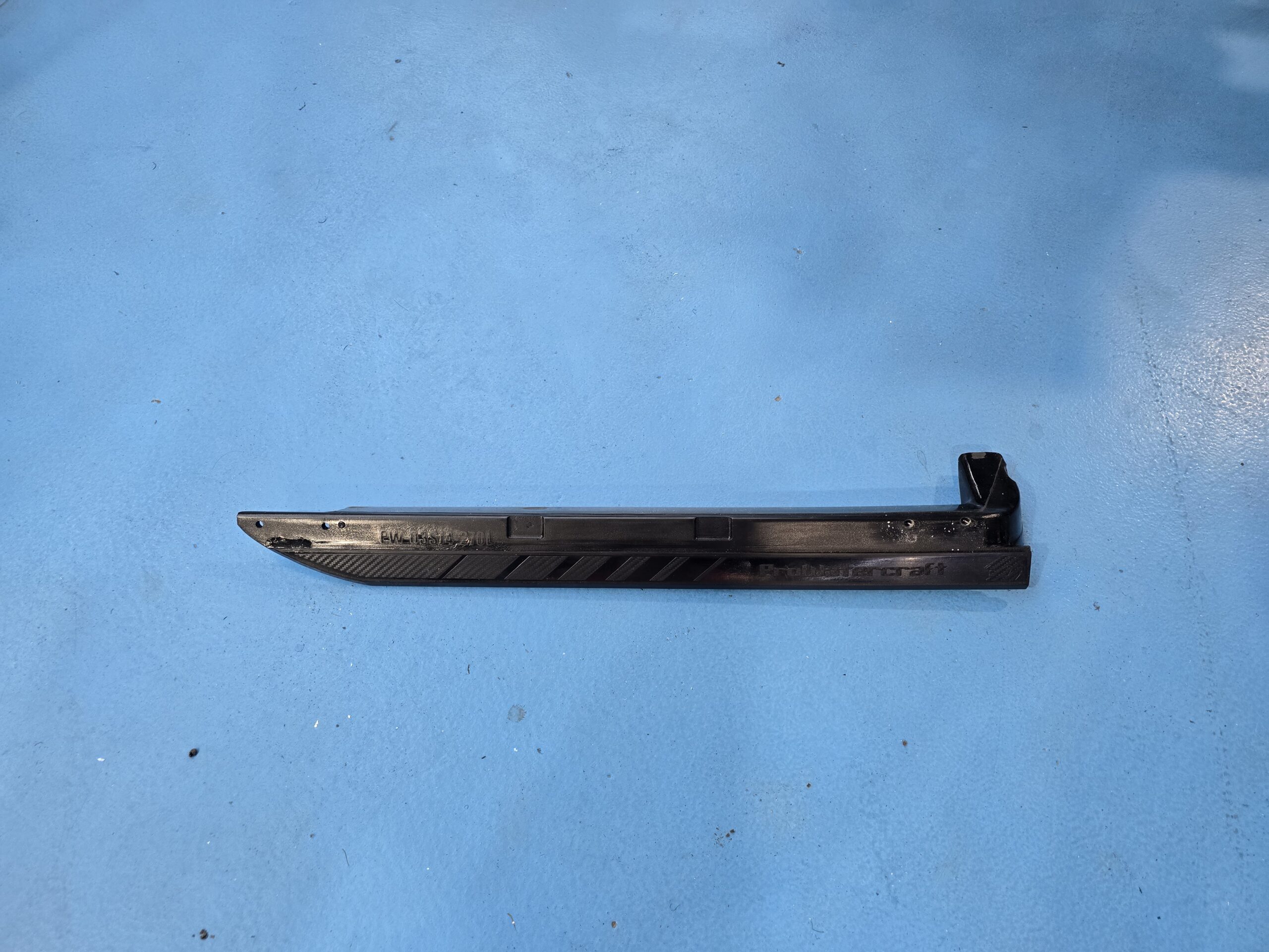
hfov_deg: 73.9
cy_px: 476
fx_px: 843
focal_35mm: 23
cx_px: 634
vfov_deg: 58.9
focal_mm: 6.3
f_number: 1.7
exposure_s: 1/120
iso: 160
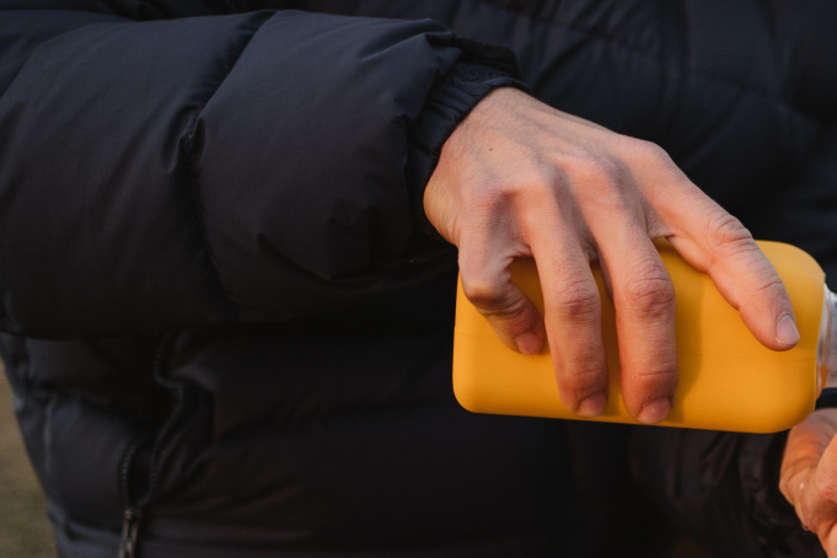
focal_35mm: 94
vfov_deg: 14.6
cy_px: 296
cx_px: 1051
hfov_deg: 20.1
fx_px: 2185
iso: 200
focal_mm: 35
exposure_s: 1/400
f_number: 2
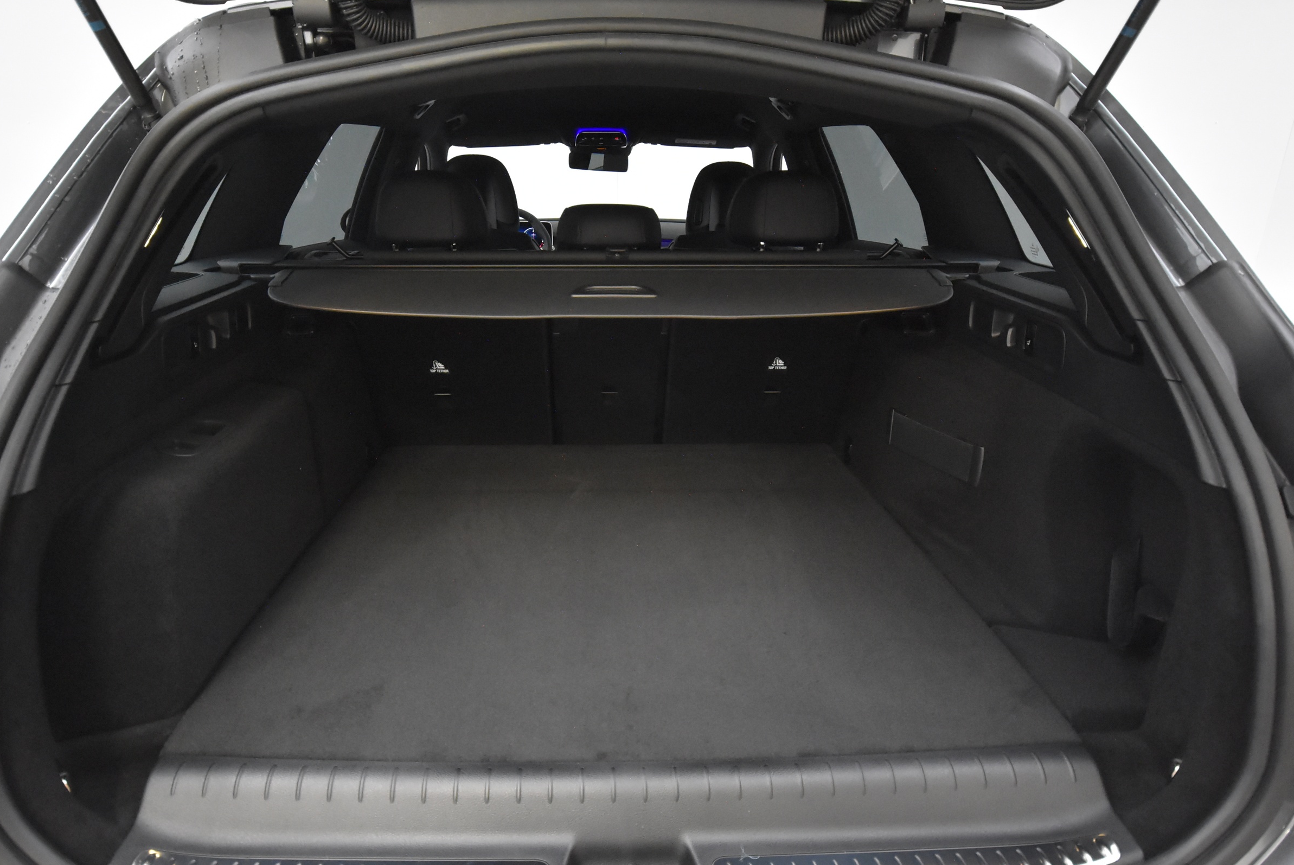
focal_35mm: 22
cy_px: 447
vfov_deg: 57.3
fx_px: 791
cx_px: 620
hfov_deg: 78.5
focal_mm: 14
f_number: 4.8
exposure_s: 1/60
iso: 6400
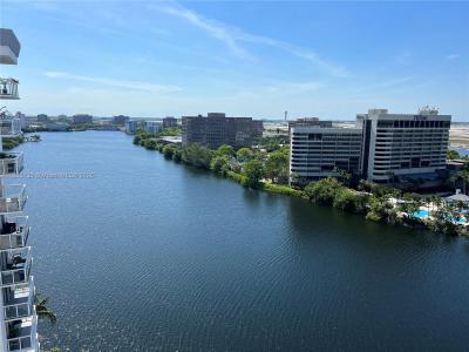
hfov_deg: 67.3
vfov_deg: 53.1
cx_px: 234
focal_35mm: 26
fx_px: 352
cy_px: 176
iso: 50
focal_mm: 5.7
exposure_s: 1/5882
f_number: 1.5
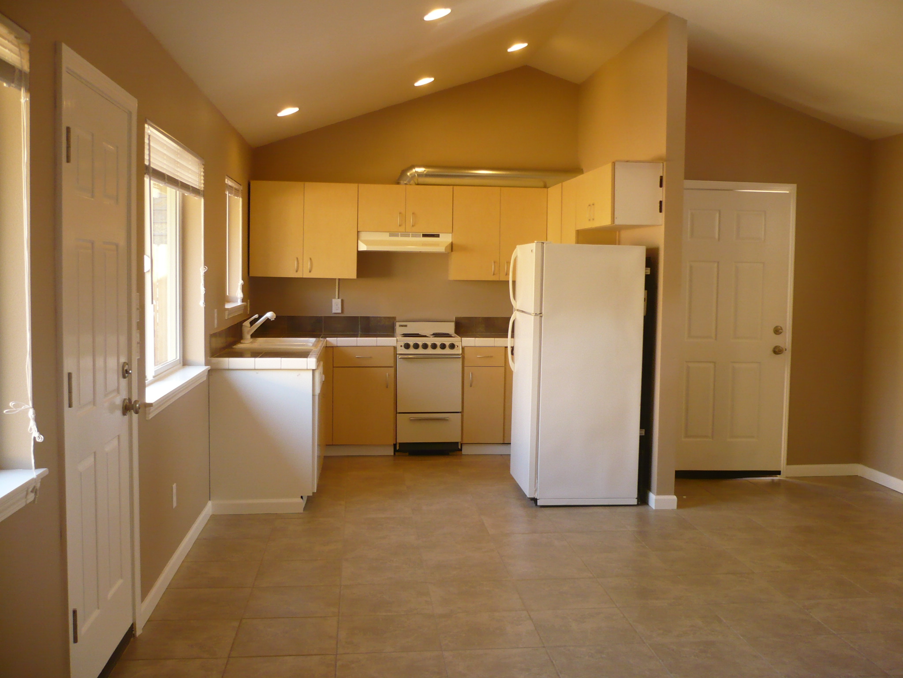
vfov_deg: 40.7
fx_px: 913
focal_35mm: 35
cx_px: 452
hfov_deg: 52.6
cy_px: 339
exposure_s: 1/30
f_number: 2.8
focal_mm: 5.8
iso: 200
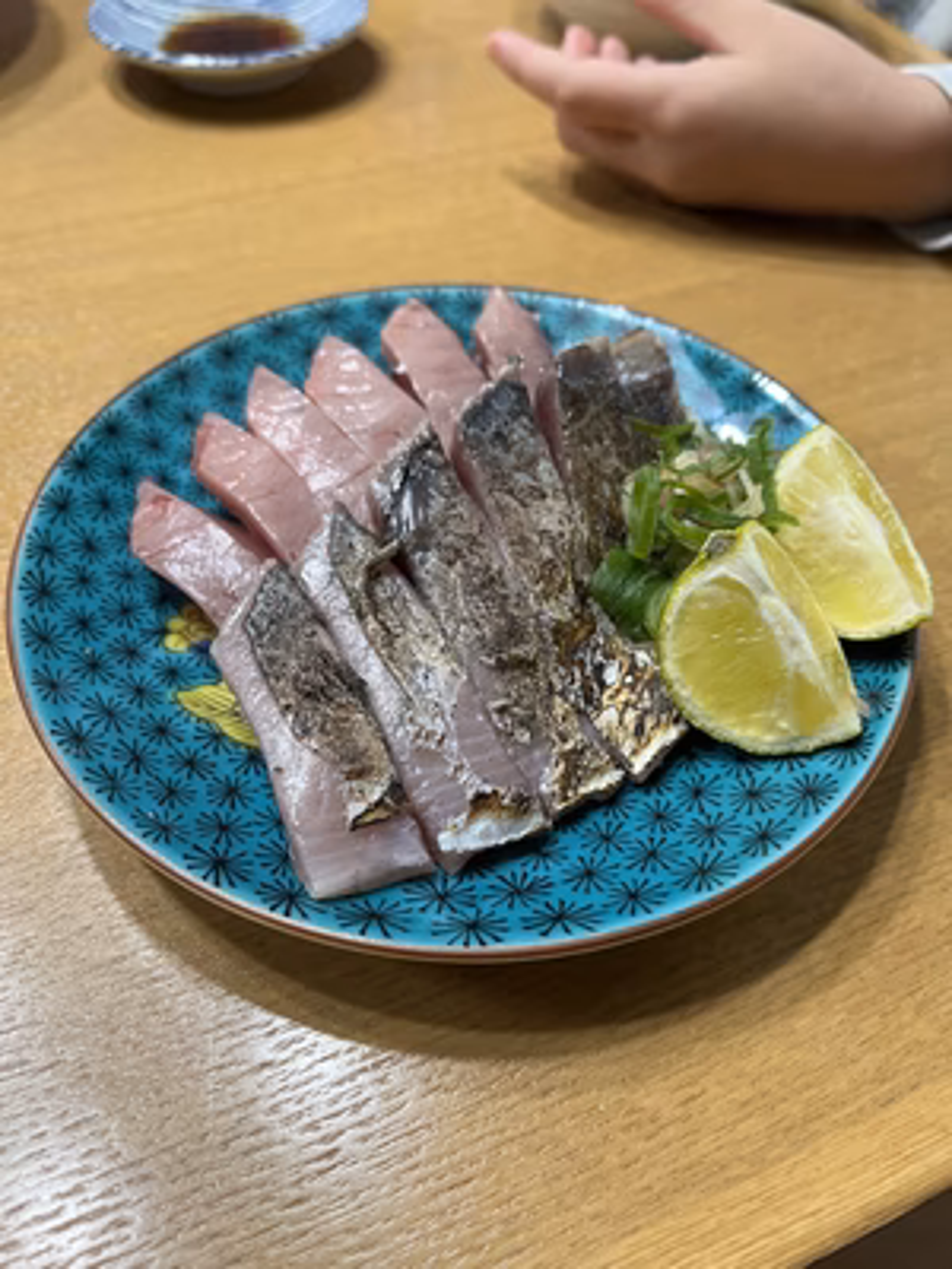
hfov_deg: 53.1
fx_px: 953
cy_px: 634
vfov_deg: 67.3
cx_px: 476
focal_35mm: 26
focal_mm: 5.1
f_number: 1.6
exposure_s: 1/60
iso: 160
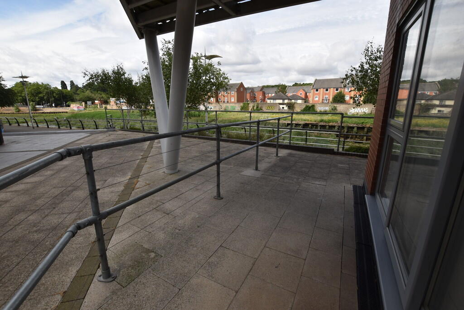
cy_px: 155
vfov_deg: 77.3
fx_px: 193
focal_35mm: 15
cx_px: 232
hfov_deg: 100.4
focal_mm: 10
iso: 100
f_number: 7.1
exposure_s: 1/200
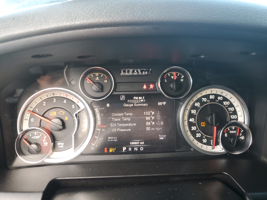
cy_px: 100
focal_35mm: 26
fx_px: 201
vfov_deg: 53.1
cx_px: 134
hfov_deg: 67.3
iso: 55
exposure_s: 1/60.2
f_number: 1.5
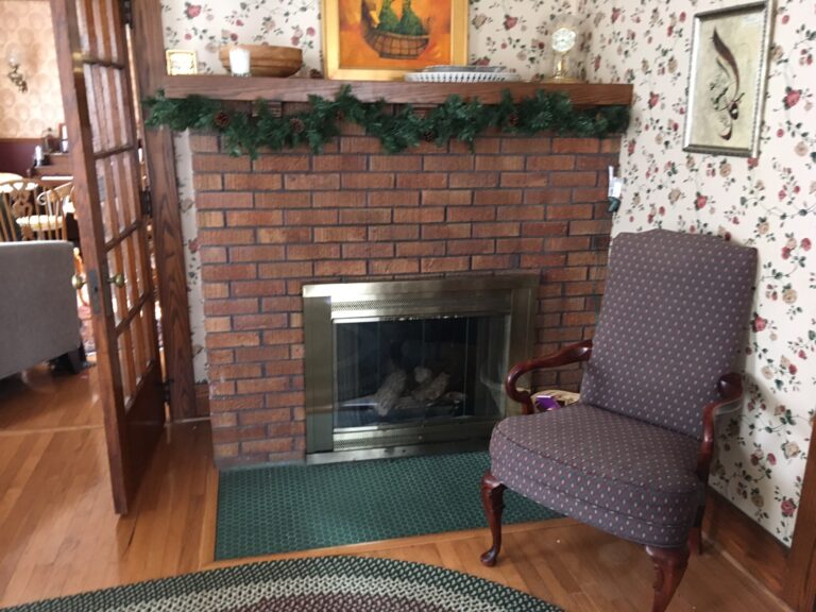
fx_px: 684
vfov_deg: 48.2
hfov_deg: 61.7
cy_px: 306
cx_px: 408
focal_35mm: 29
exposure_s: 1/17
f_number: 2.2
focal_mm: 4.15
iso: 200
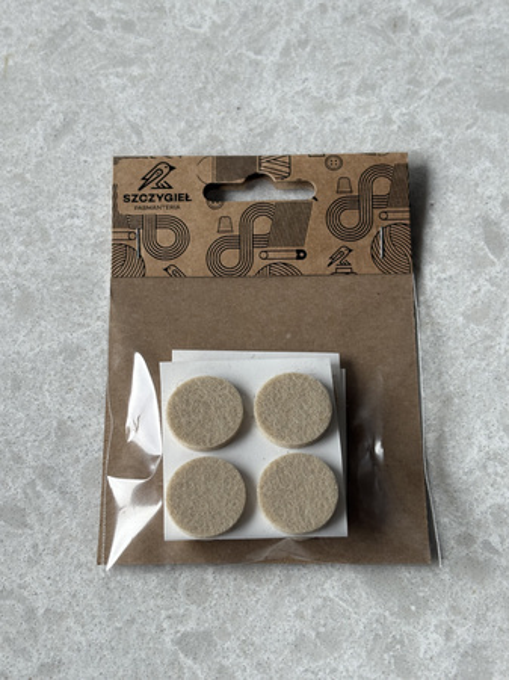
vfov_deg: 36.8
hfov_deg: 28.0
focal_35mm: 52
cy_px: 340
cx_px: 254
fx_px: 1020
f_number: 1.6
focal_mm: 5.96
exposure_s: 1/121
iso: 40
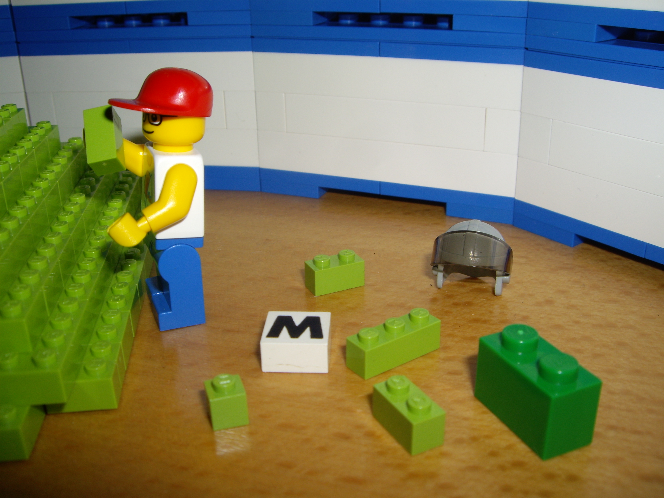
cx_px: 332
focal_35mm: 38
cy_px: 249
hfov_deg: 49.0
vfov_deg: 37.7
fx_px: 729
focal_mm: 6.2
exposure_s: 1/40
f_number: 4.3
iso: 50
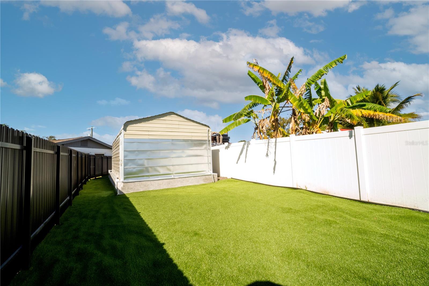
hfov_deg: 100.4
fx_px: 179
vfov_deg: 77.3
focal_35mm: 15
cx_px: 214
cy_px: 143
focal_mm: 10
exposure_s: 1/160
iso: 1000
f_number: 22
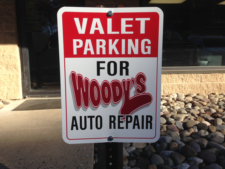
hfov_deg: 55.4
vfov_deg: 42.9
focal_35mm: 33
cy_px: 84
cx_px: 112
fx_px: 214
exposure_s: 1/1085
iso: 50
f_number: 2.4
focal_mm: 4.12
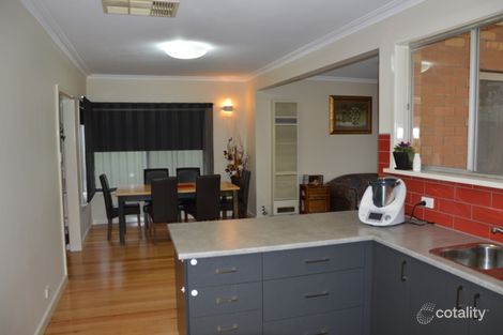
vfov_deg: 47.9
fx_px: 377
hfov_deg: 67.4
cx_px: 252
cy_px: 168
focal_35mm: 27
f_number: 3.5
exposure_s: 1/60
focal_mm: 18
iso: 500
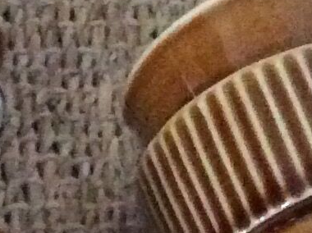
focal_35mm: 218
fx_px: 1962
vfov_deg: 6.6
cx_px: -149
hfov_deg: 8.9
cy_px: 445
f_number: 2.4
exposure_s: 1/17
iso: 640
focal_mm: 3.3
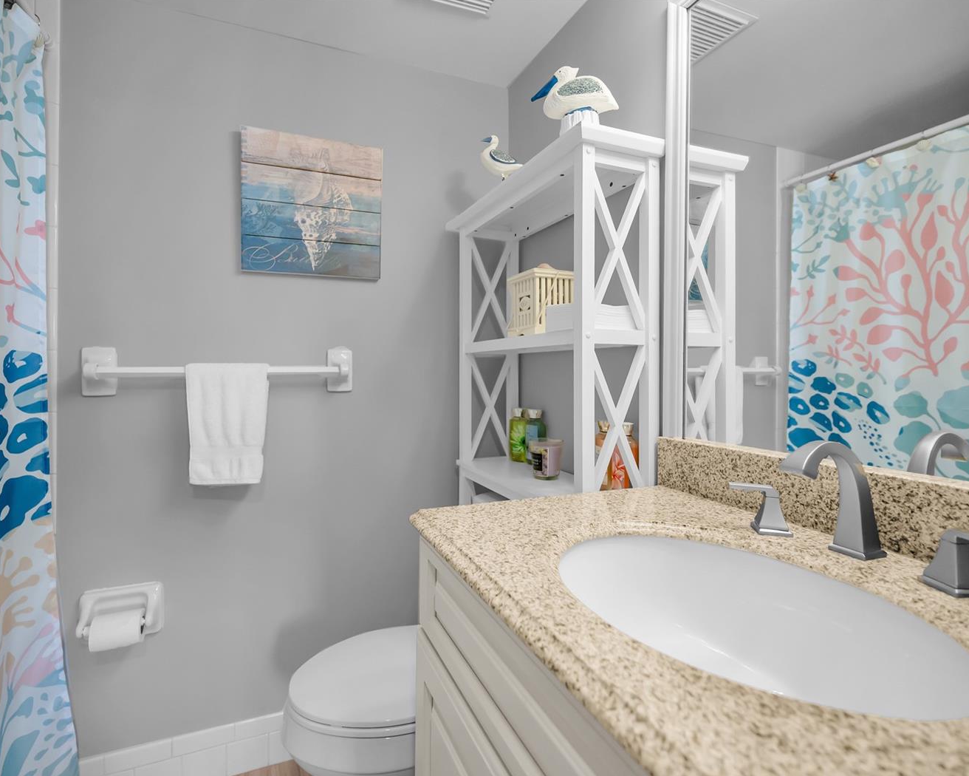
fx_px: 459
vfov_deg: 80.4
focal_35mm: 16
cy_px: 389
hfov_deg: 93.0
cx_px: 453
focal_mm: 14
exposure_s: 1/125
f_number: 4
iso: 800
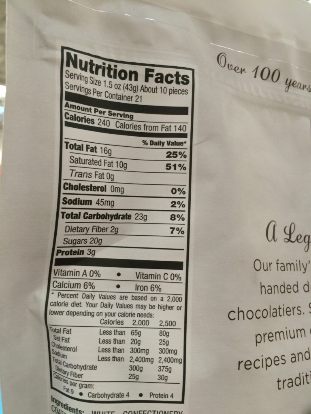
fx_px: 347
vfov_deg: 61.7
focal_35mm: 29
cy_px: 207
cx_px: 156
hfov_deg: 48.2
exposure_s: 1/33
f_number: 2.2
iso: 125
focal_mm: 4.15
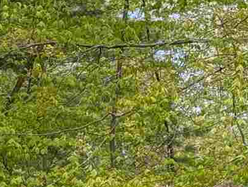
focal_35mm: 182
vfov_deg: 8.2
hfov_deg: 9.8
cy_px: 116
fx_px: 1305
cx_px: 544
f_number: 1.68
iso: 20
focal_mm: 6.9
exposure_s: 1/628
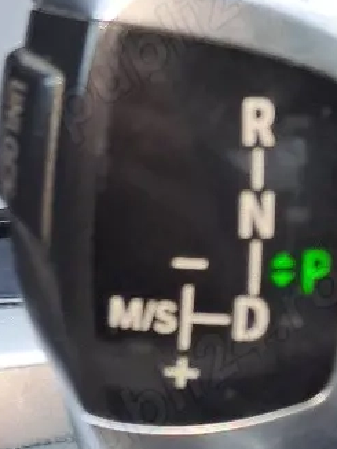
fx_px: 1325
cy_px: -285
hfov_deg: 14.1
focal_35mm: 102
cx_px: -67
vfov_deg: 16.9
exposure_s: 1/118
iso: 32
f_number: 1.8
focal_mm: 4.65
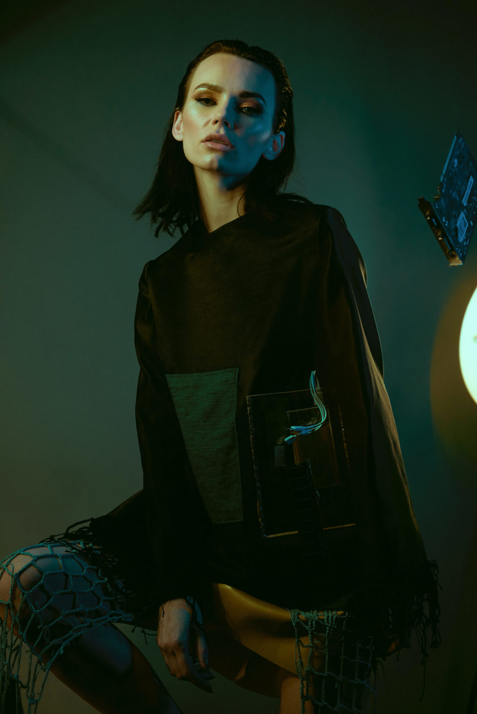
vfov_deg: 32.4
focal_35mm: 62
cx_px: 238
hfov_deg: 21.9
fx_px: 1231
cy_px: 357
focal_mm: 62
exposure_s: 1/125
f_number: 4
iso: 1250
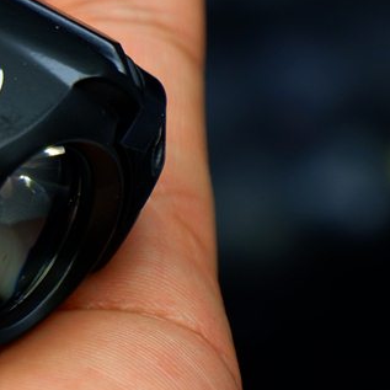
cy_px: 125
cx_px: -194
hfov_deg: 7.9
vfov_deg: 8.1
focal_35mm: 217
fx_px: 2766
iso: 250
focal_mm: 40.8
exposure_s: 1/85
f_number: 5.6
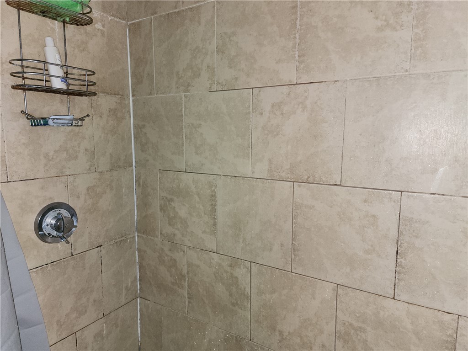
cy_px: 176
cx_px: 234
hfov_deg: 73.9
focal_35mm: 23
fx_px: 311
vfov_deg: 58.9
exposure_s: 1/24
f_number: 1.8
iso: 100
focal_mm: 6.4
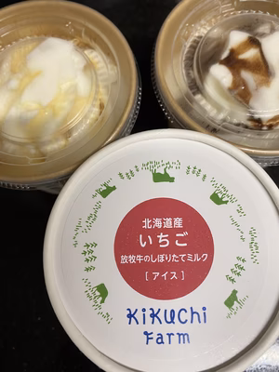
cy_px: 186
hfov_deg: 53.1
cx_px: 140
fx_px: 279
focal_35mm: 26
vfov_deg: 67.3
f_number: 1.8
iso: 64
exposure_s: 1/50
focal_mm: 4.25
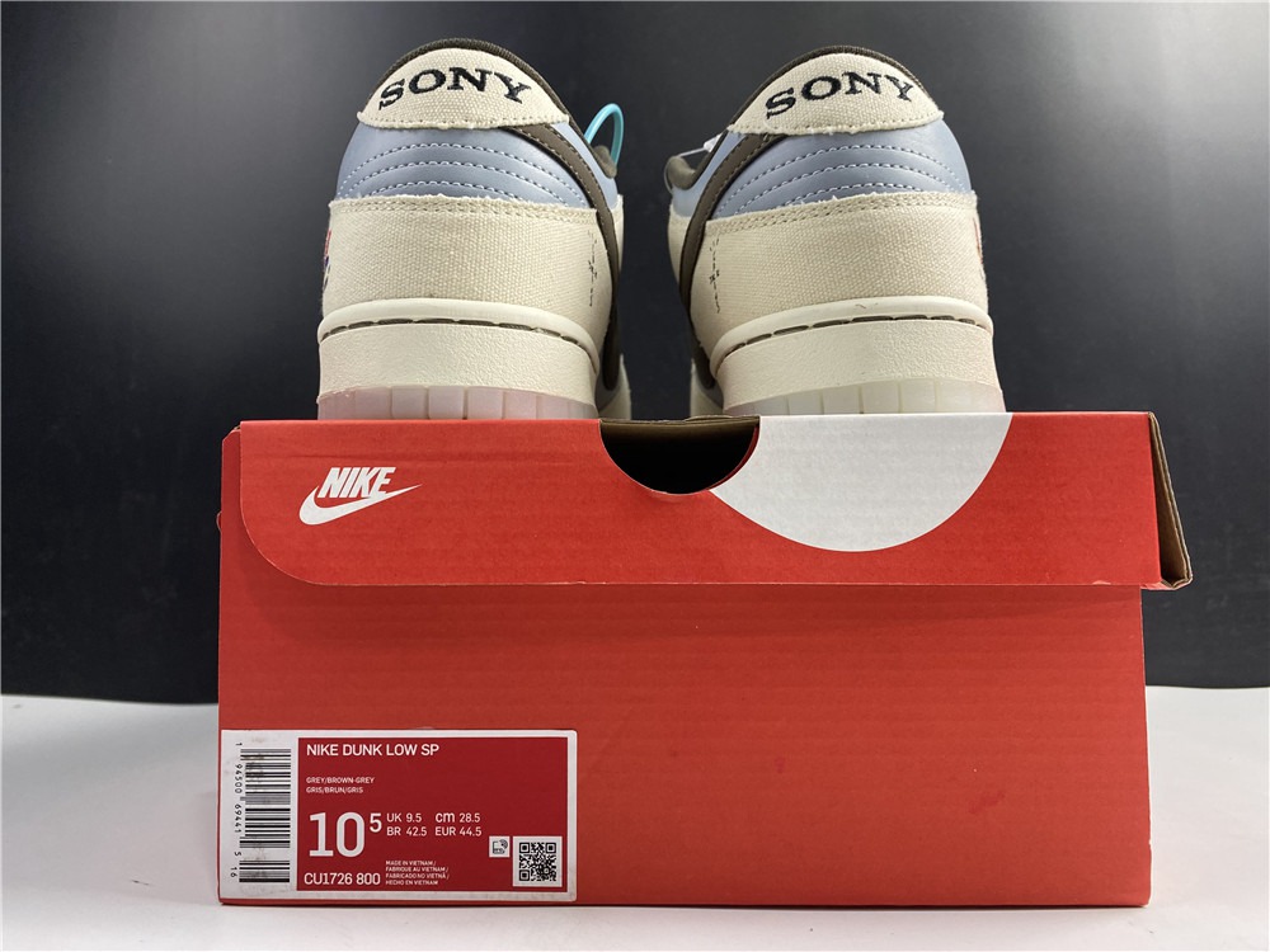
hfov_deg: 67.3
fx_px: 954
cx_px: 635
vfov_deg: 53.1
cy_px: 476
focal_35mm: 26
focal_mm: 4.25
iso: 125
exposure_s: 1/100
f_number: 1.8
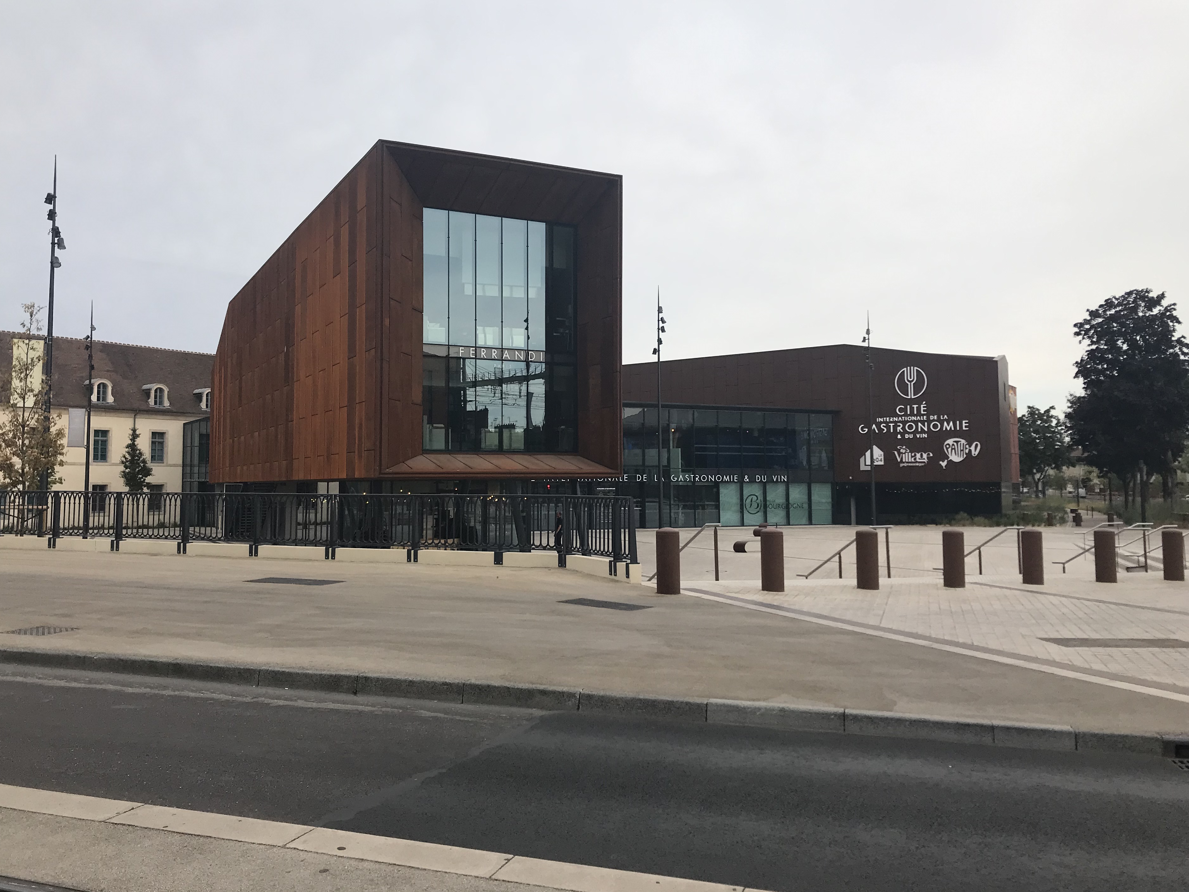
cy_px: 417
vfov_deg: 46.8
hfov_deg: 59.9
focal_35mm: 30
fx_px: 1030
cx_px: 567
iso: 20
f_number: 1.8
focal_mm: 3.99
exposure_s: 1/1140
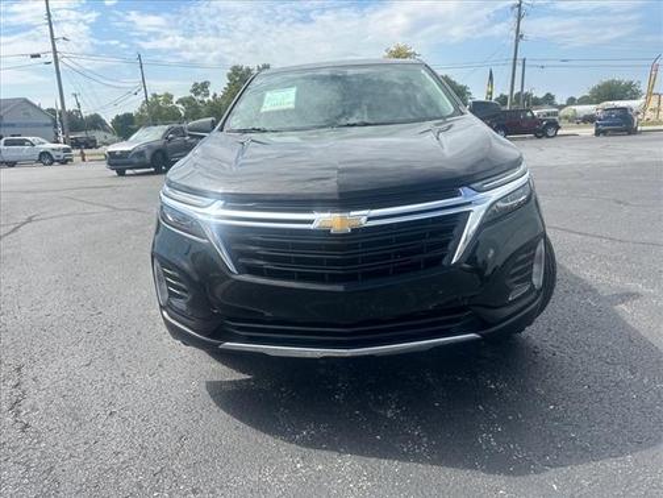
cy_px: 249
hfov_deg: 71.6
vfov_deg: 56.8
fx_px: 460
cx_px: 332
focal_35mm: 24
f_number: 1.78
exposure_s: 1/3597
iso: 80
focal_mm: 6.86
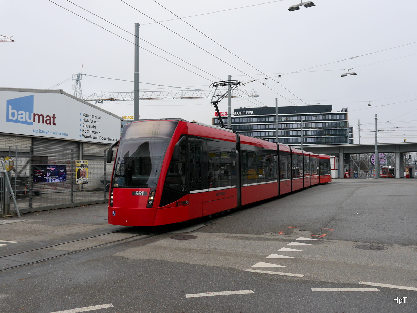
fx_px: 410
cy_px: 156
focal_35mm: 34
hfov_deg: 54.0
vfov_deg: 41.8
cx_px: 208
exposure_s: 1/200
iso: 160
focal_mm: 17
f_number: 5.6
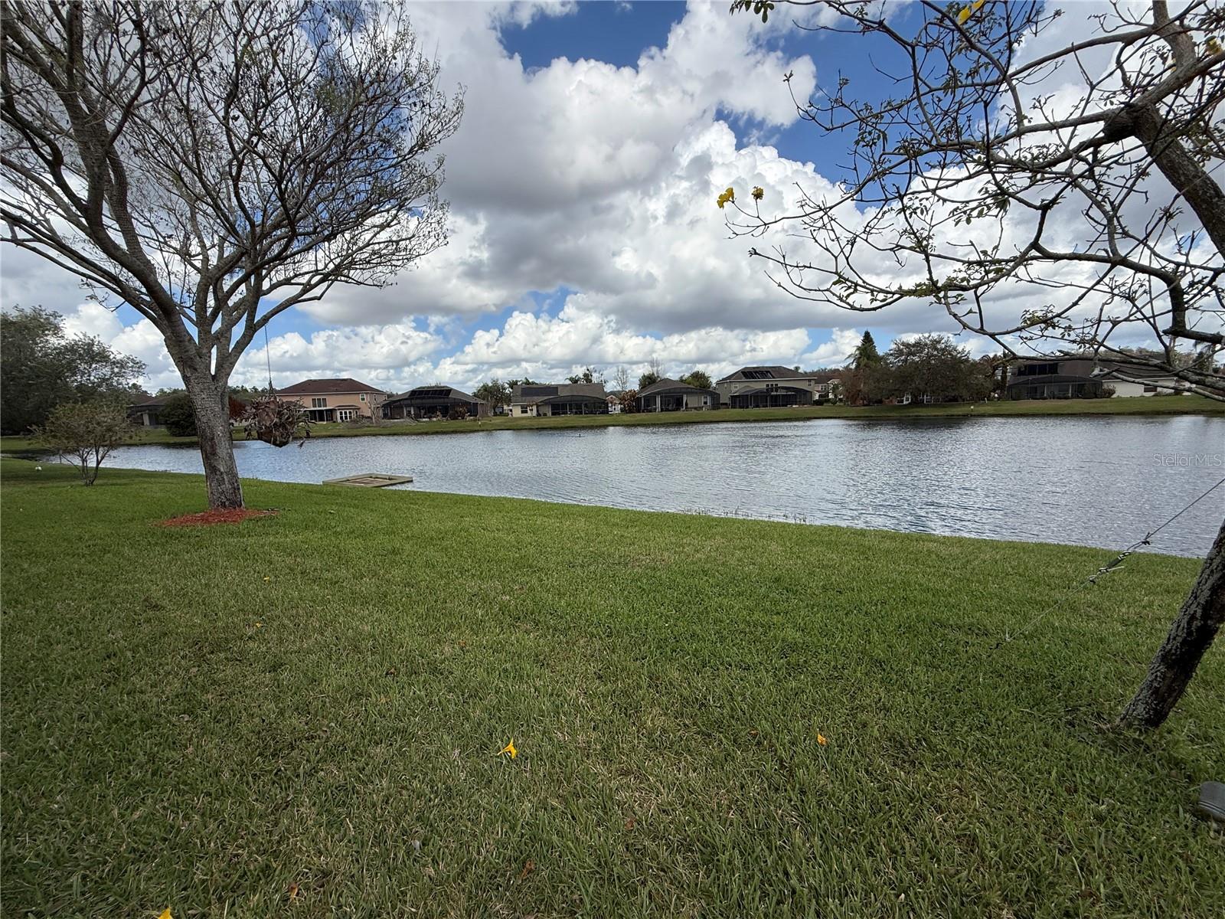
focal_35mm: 14
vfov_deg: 85.7
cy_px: 460
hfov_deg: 102.1
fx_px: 495
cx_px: 612
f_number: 2.2
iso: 50
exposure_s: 1/2506
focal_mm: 2.22
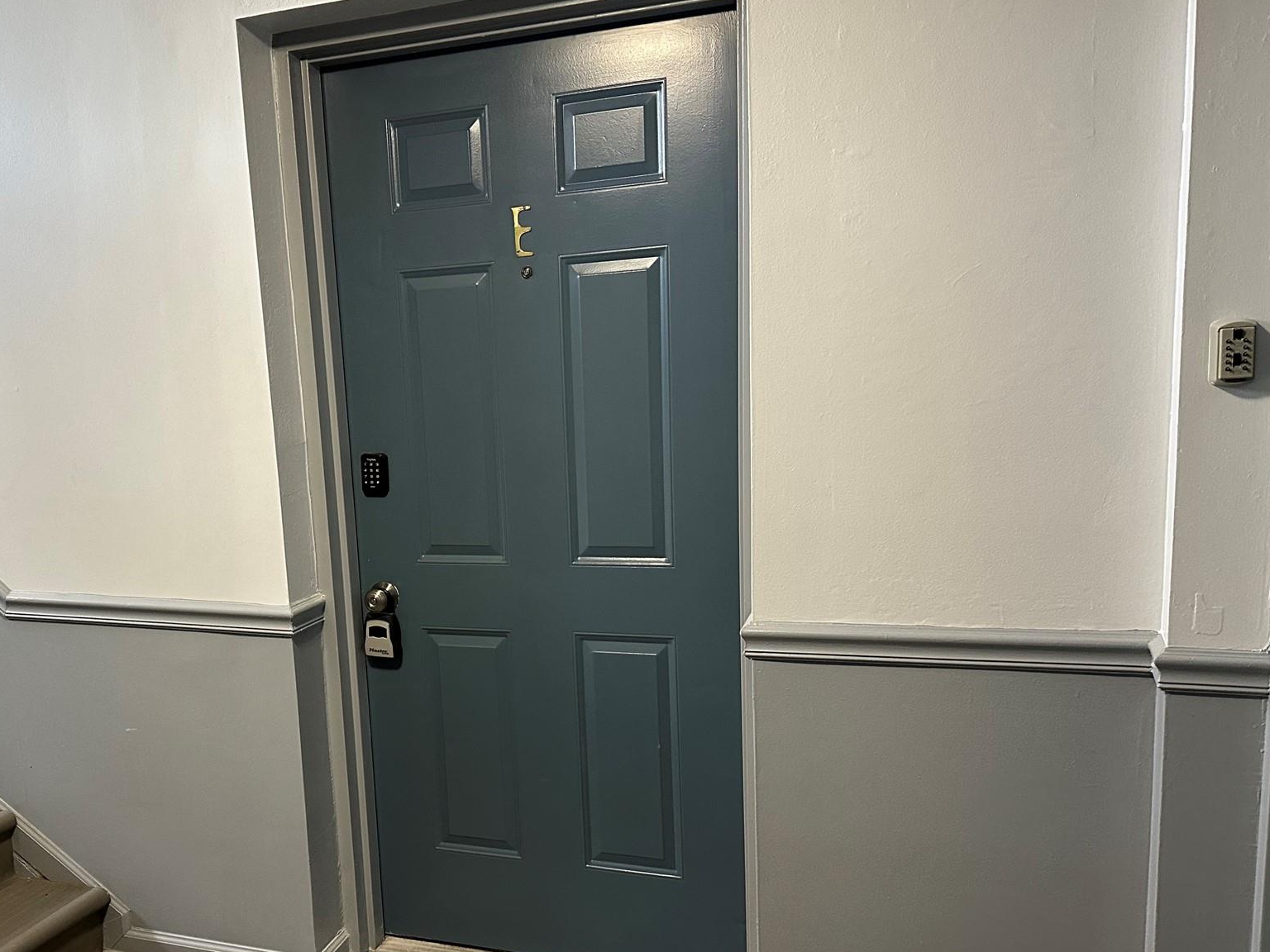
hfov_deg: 56.1
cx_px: 473
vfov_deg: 44.0
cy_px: 563
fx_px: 1174
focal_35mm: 32
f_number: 1.78
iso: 400
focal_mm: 6.86
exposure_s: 1/60
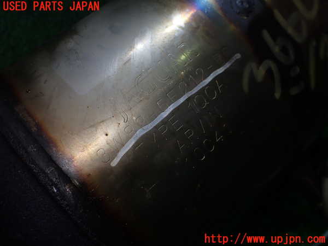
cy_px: 123
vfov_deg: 46.8
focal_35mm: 30
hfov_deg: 60.0
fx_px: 284
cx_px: 164
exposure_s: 1/125
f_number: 2.3
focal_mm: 5.4
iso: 125
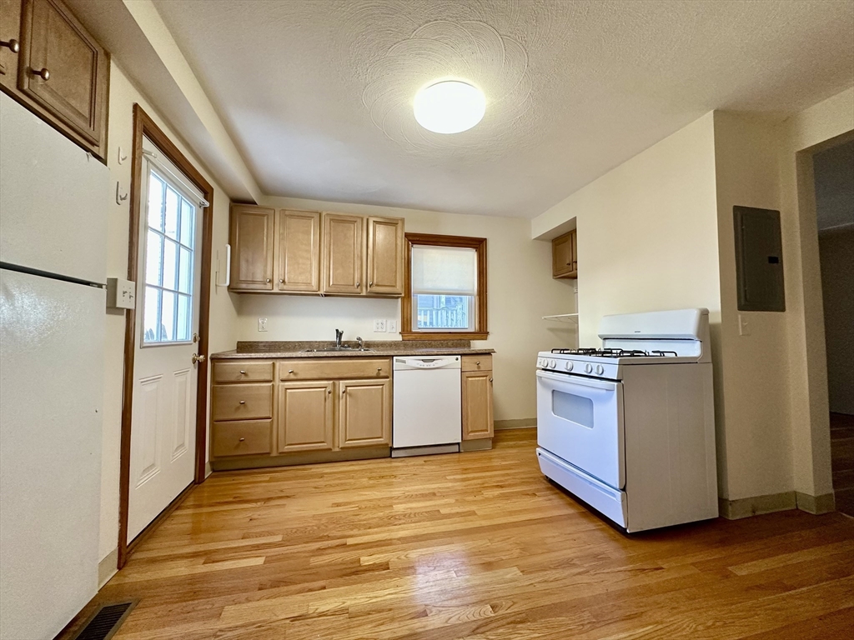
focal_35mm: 14
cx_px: 427
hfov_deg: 102.1
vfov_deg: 85.7
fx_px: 345
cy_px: 320
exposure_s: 1/120
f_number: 2.2
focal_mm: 2.22
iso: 250
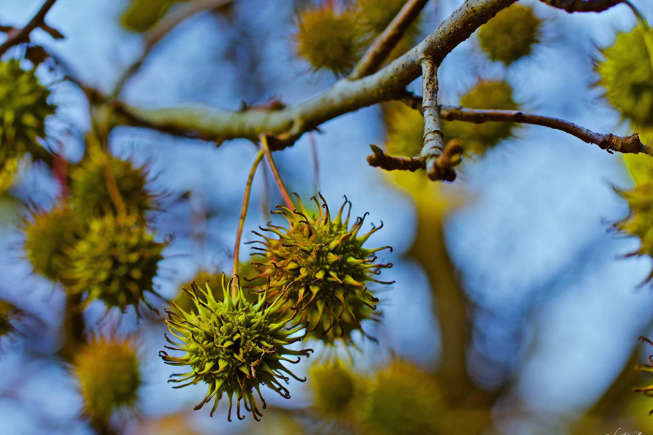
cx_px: 330
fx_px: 1850
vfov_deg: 13.4
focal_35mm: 102
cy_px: 210
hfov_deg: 20.0
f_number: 4
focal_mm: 60
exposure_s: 1/80
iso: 100
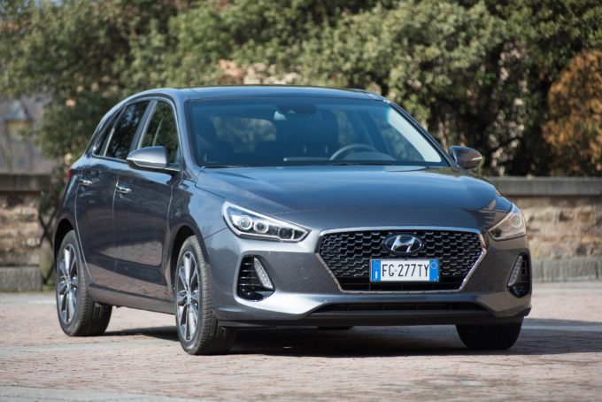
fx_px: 3346
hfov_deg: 10.3
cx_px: 301
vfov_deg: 6.9
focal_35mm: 200
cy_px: 201
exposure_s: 1/800
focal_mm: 200
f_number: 4.5
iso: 125
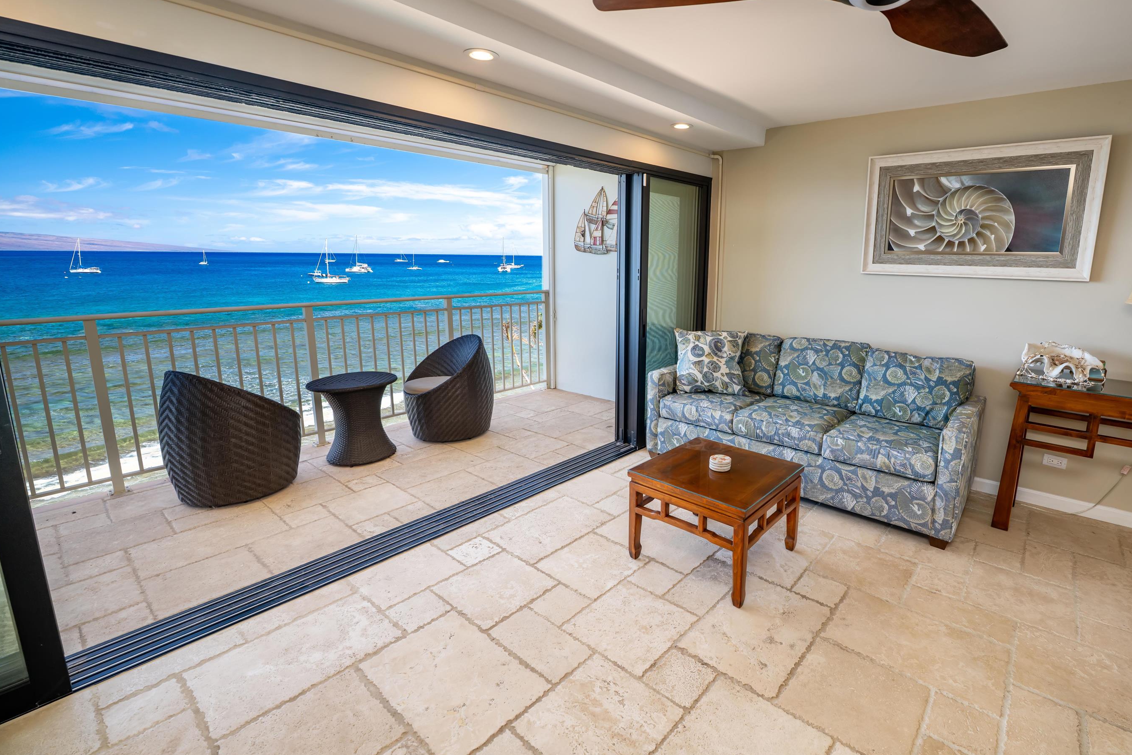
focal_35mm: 16
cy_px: 355
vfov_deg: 73.7
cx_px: 642
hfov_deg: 96.2
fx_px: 503
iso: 320
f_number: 5.6
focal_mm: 14
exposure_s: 1/320
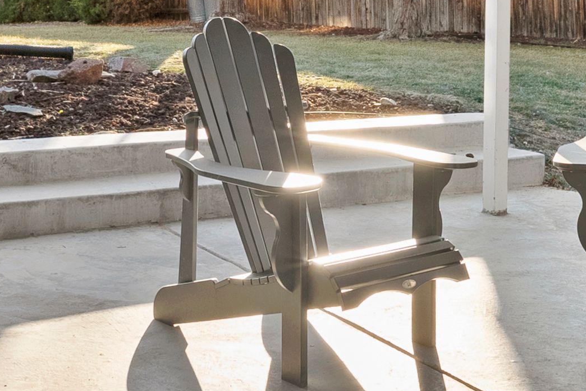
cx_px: 269
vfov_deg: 20.3
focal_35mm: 65
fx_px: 1058
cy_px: 6
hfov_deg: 30.9
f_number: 9
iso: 500
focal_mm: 16
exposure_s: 1/15
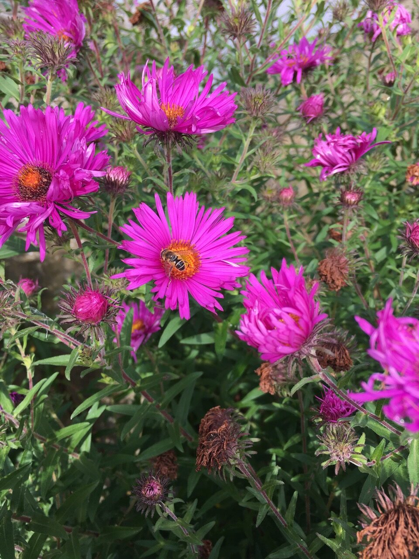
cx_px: 210
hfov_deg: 48.2
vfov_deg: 61.7
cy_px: 280
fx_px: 468
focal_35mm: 29
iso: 25
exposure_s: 1/447
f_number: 2.2
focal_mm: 4.15
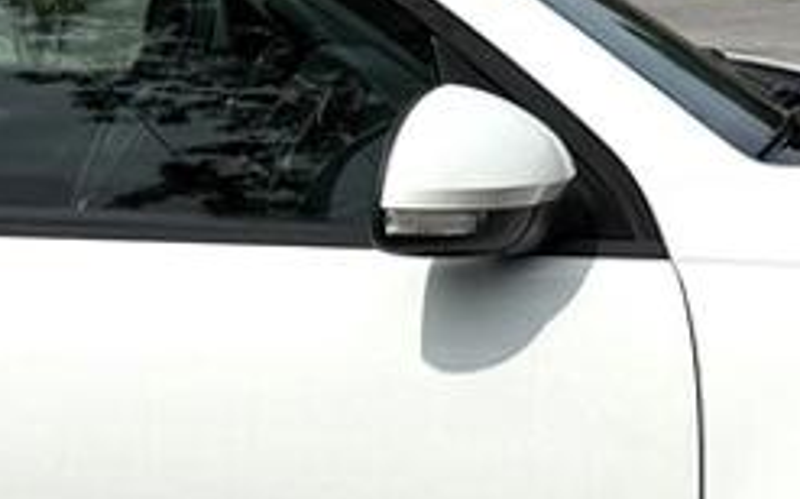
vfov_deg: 9.9
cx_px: -223
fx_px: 2876
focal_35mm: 132
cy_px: 476
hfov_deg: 15.1
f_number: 1.78
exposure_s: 1/10309
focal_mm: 6.76
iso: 80
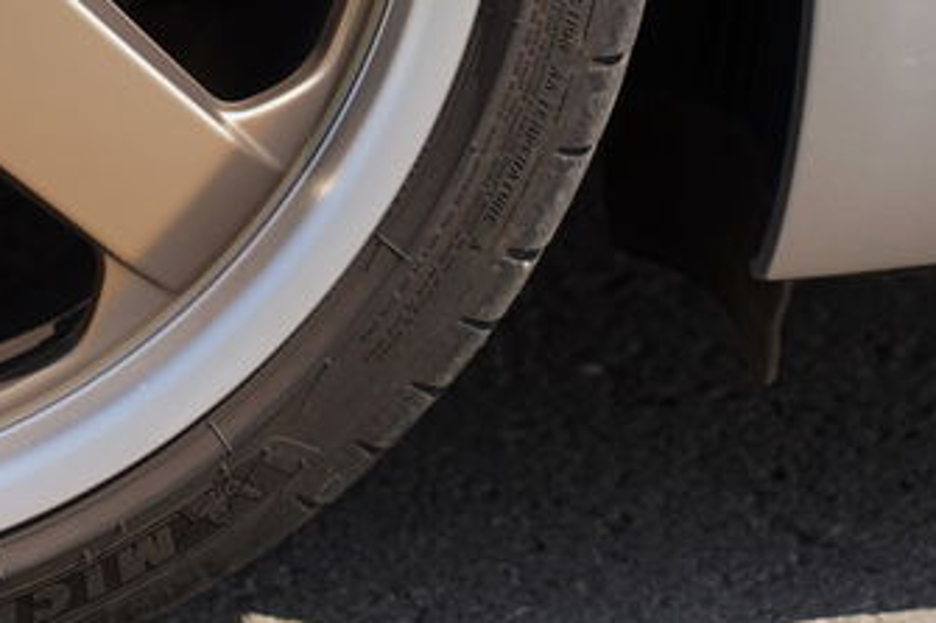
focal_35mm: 272
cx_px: -346
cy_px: -254
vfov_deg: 5.0
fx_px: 7068
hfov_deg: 7.5
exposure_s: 1/500
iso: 100
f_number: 4
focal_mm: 89
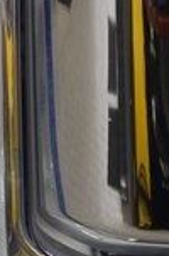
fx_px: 3318
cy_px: -82
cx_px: -49
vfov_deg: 4.4
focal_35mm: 469
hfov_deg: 2.9
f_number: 7.1
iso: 400
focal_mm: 46
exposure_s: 1/25
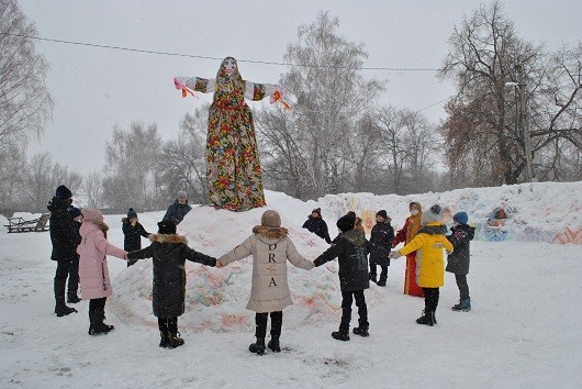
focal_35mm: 30
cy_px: 194
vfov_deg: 43.7
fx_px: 485
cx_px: 291
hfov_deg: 61.9
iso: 100
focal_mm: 20
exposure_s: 1/250
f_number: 8
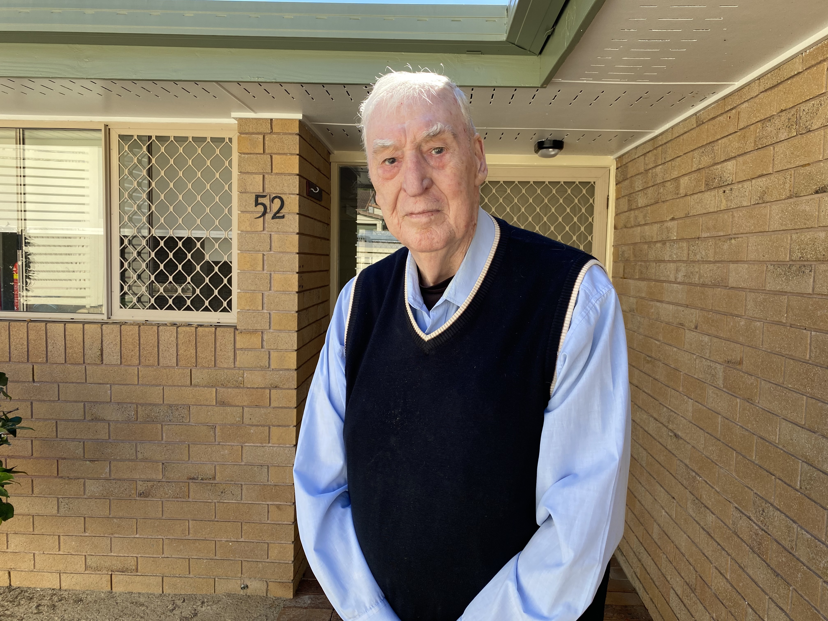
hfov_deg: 67.3
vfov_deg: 53.1
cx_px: 414
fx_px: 622
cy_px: 310
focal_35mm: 26
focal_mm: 4.25
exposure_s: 1/536
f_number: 1.8
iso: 32
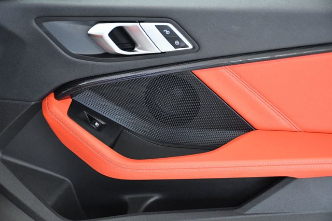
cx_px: 166
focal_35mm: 90
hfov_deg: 22.6
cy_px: 110
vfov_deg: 15.2
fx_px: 830
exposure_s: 1/125
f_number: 5
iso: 2500
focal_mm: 60
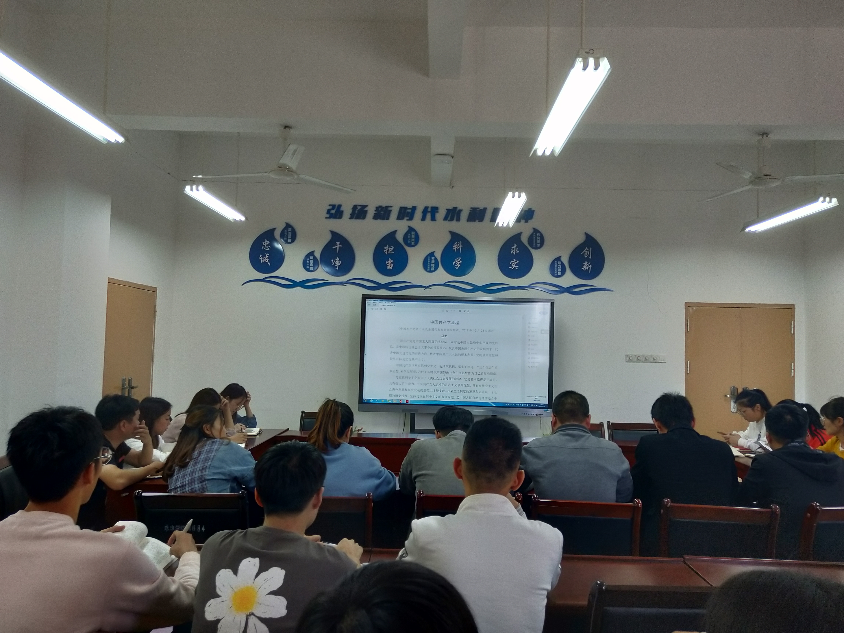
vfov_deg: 54.9
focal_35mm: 25
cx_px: 422
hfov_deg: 69.4
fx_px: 610
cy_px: 316
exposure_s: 1/50
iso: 81
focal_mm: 4.28
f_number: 1.7
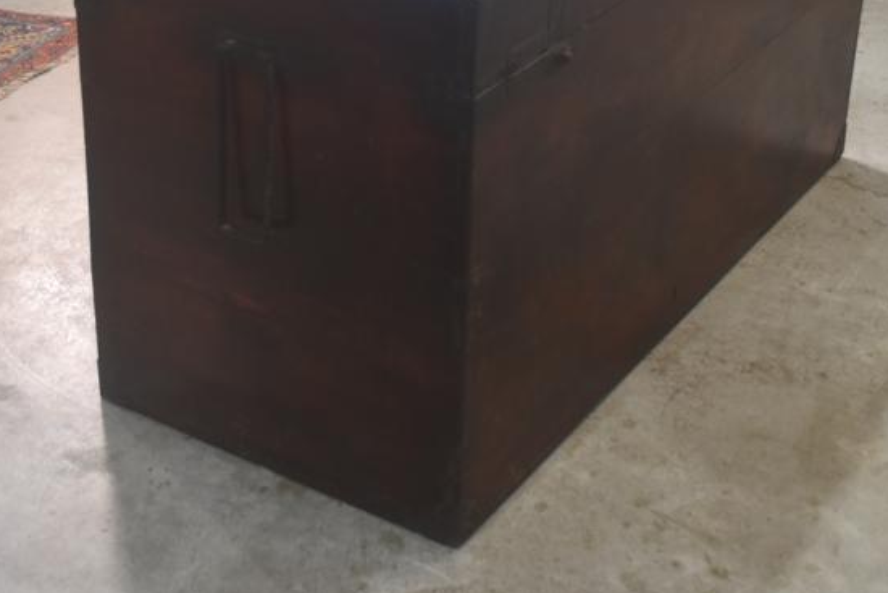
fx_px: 1604
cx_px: 480
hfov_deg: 30.9
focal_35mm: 65
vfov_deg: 20.7
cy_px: 114
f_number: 4
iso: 800
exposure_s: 1/60
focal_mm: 22
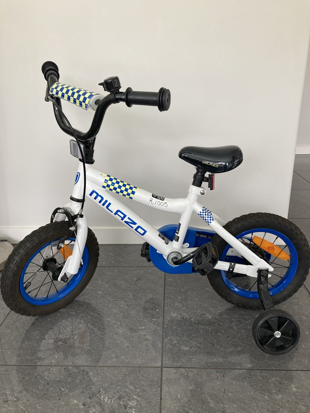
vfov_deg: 63.4
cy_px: 206
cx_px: 155
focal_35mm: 28
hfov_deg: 49.7
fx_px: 334
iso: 80
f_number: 1.8
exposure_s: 1/108
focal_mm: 3.99
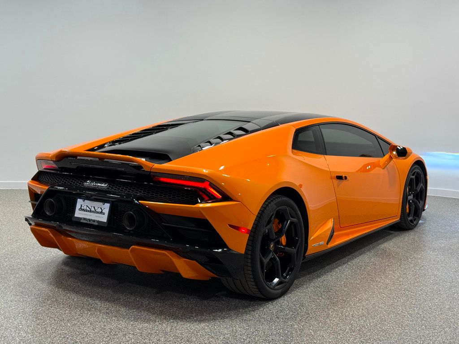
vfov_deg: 30.3
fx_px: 636
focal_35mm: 48
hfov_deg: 39.7
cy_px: 172
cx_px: 230
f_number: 1.78
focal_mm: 6.76
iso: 64
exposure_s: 1/280
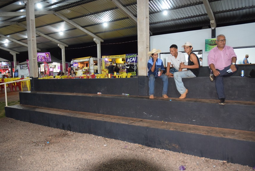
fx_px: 198
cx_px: 130
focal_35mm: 28
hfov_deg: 65.4
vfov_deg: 46.5
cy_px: 87
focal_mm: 18
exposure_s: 1/60
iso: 1800
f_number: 3.5
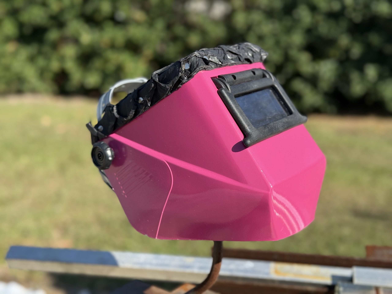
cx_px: 196
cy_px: 147
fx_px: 544
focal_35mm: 48
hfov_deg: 39.7
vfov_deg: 30.3
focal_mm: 6.76
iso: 100
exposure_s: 1/3096
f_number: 1.78
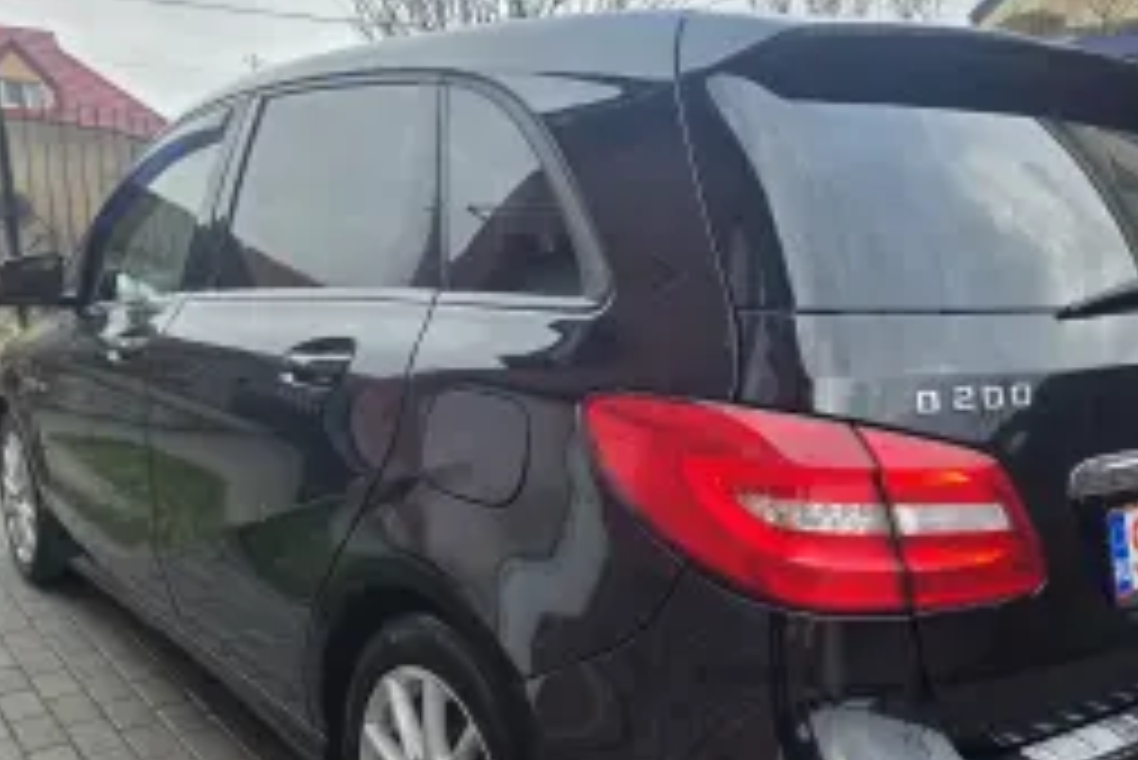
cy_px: 535
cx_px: 598
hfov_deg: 55.7
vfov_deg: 38.3
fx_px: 1075
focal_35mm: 34
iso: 16
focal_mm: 6.3
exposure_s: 1/126
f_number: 1.7
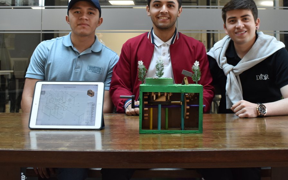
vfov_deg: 28.4
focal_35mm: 45
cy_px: 56
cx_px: 167
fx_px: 353
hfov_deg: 44.2
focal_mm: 22
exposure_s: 1/100
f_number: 5
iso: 800
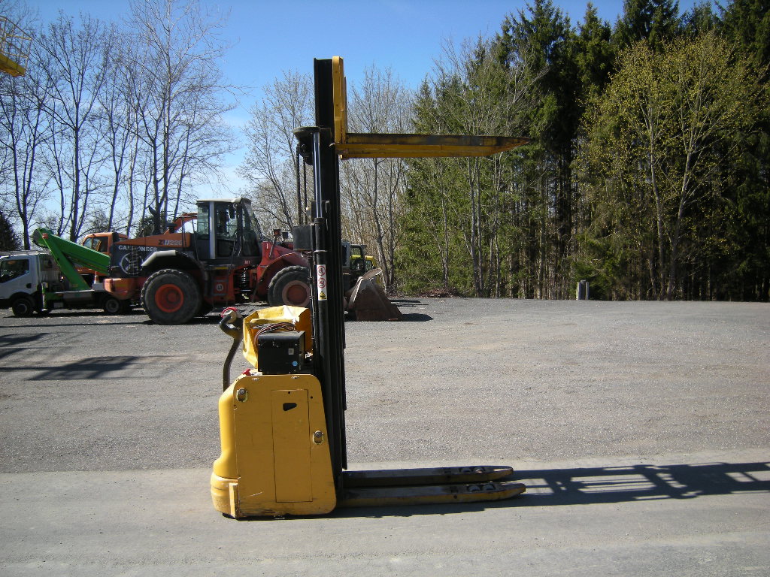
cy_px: 288
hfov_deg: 63.4
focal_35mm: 28
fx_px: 623
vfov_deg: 49.7
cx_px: 385
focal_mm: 4.7
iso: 64
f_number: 5.6
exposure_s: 1/182
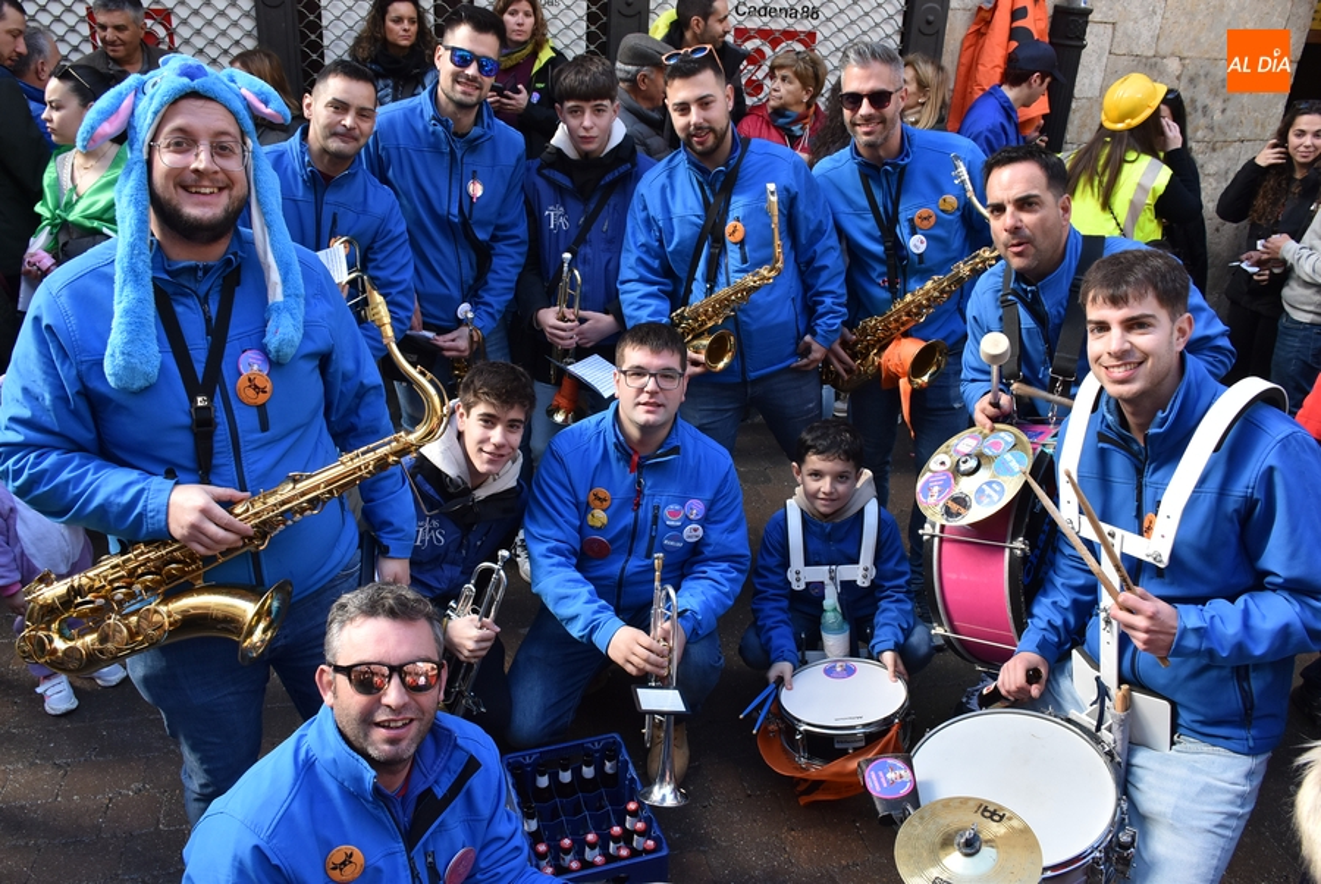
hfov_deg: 67.3
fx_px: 992
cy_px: 442
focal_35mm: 27
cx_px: 660
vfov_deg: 48.0
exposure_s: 1/160
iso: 400
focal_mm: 18
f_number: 6.3
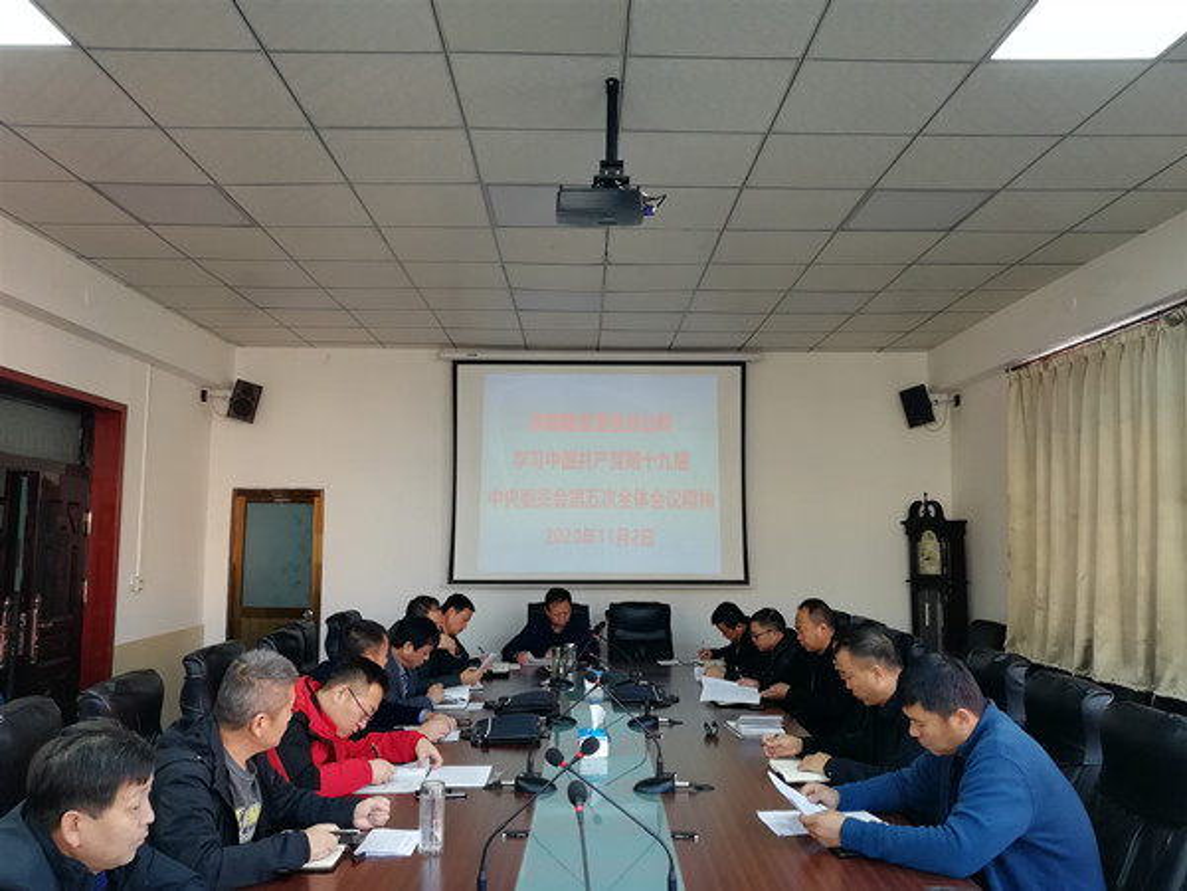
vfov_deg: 51.4
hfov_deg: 65.3
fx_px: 926
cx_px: 594
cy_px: 446
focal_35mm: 27
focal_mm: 3.83
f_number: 1.8
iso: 125
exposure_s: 1/50
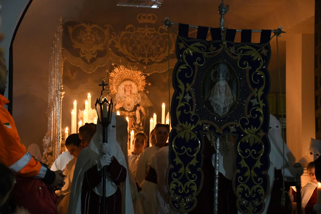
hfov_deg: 20.6
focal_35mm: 99
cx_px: 160
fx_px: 883
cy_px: 107
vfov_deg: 13.8
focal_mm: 66
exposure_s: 1/50
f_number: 5.6
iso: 10000
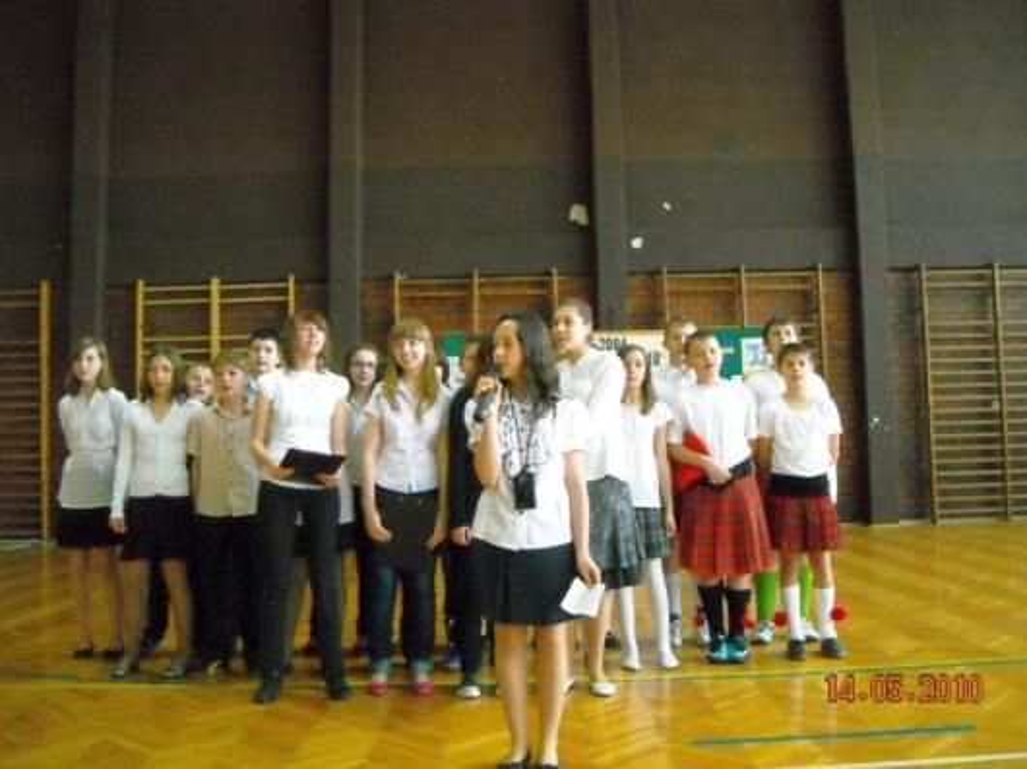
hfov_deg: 52.6
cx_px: 514
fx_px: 1038
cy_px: 384
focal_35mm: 35
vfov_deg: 40.7
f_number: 2.8
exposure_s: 1/76
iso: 800
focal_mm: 5.7
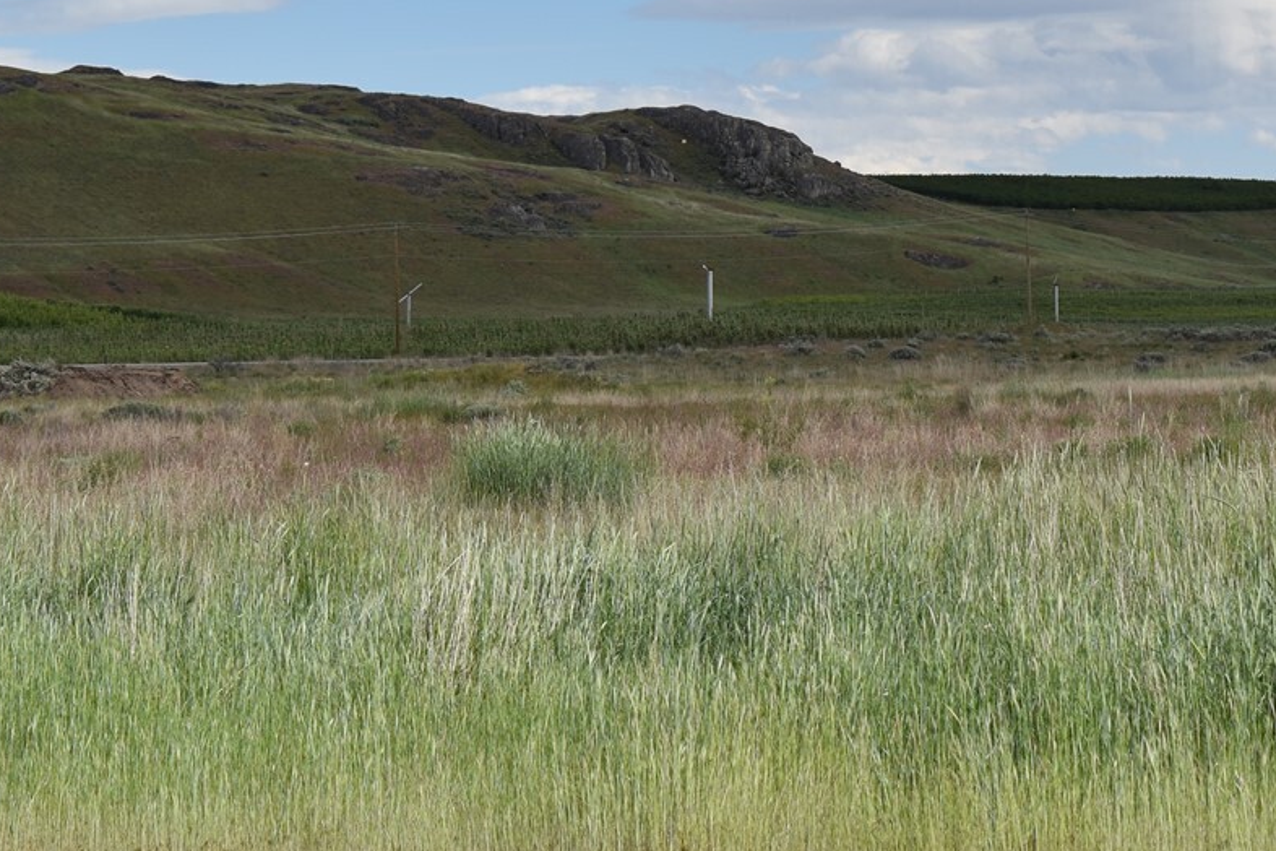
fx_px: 5742
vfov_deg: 8.4
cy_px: 9
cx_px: 889
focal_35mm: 162
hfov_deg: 12.7
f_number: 9
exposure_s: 1/320
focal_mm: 50
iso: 100
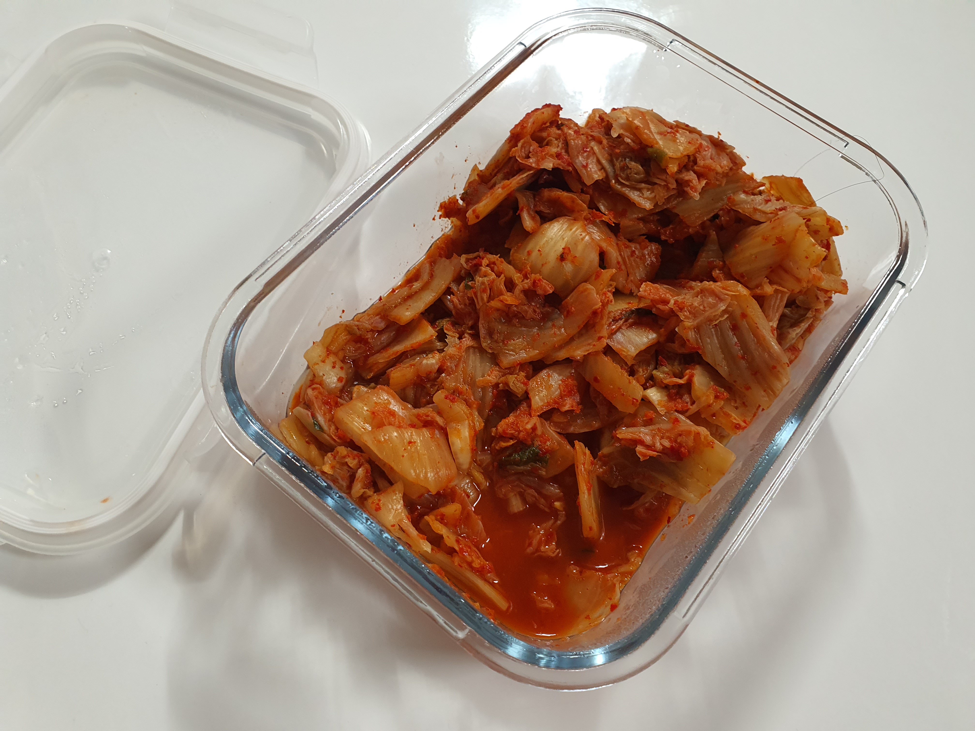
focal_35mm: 26
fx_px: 732
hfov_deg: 67.3
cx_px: 488
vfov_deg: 53.1
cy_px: 366
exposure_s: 1/60
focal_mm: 4.3
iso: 200
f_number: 2.4
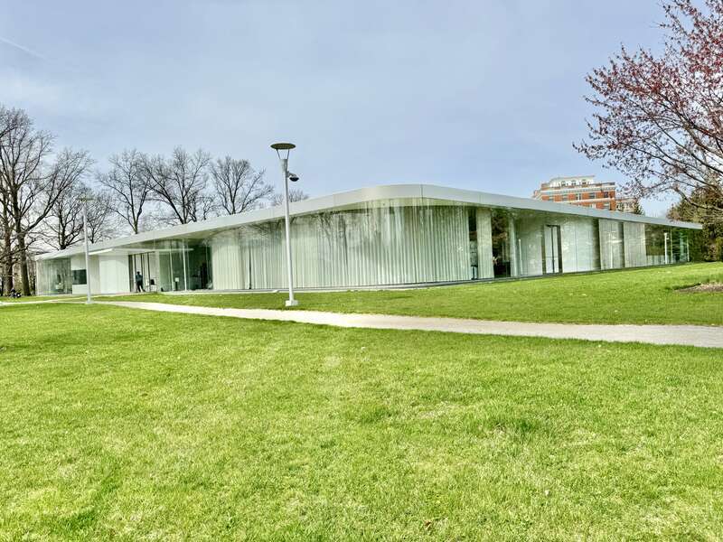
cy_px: 271
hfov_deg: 71.6
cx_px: 362
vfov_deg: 56.8
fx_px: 501
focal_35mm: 24
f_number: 1.78
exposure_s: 1/7092
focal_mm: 6.86
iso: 80
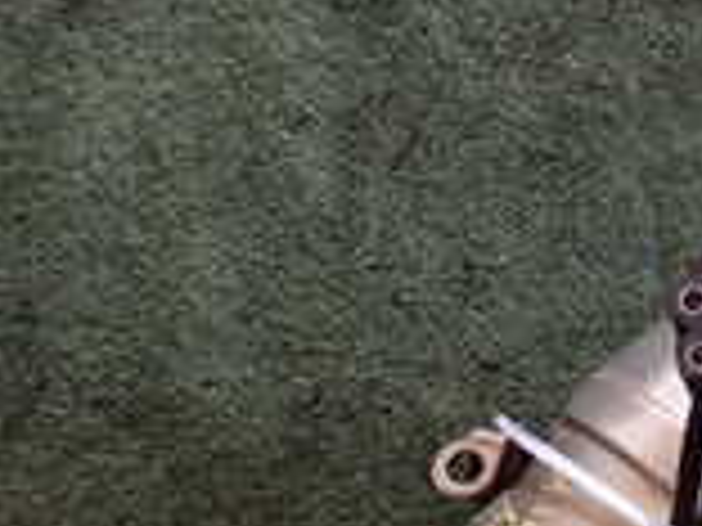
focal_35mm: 96
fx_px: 1947
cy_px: 782
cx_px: 1058
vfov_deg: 14.4
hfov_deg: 18.2
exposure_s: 1/50
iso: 200
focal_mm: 4.5
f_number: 2
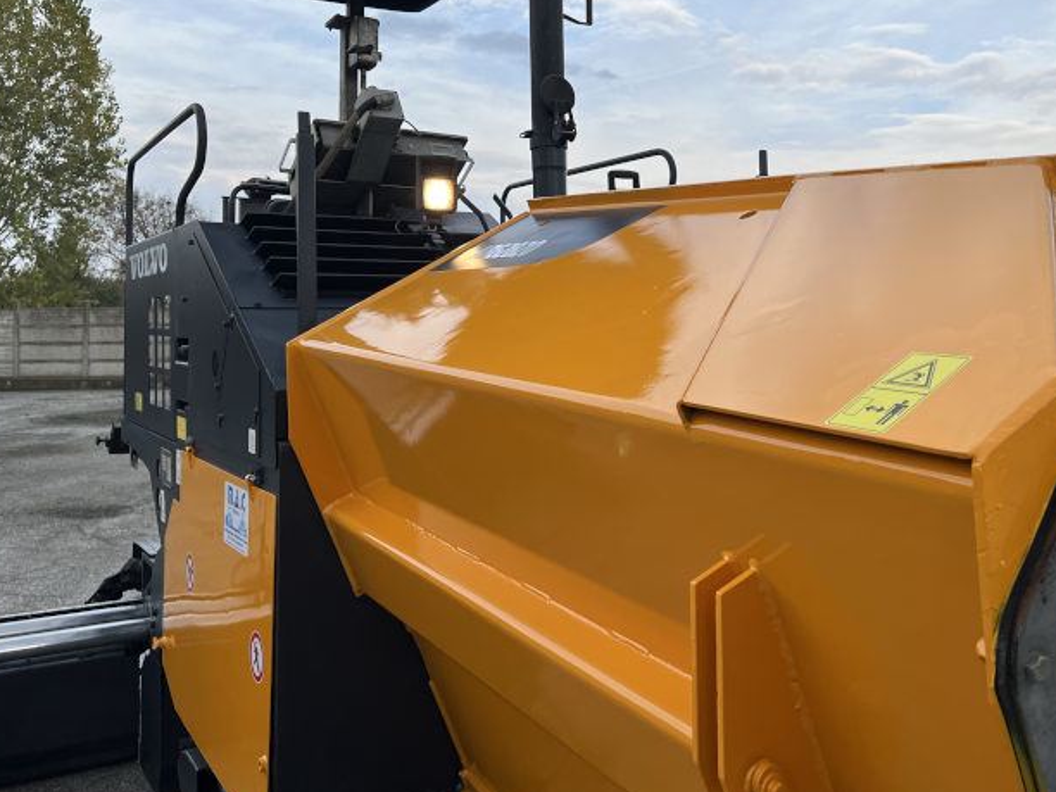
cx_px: 530
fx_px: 1037
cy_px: 312
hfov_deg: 54.0
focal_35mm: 34
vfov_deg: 41.6
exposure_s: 1/1869
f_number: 1.5
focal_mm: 5.7
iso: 50
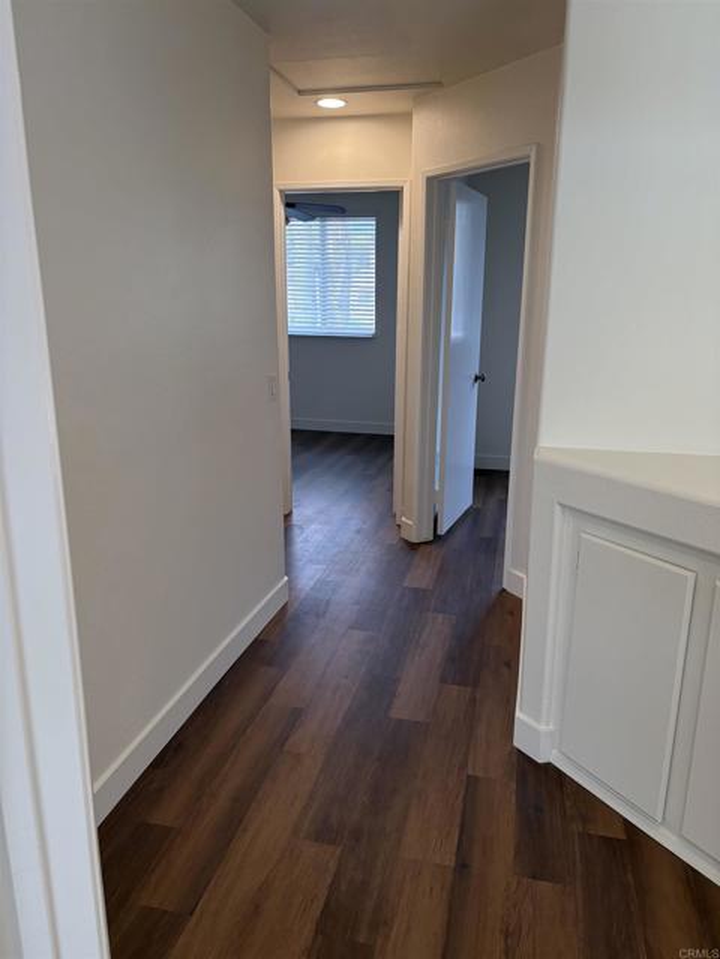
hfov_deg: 53.1
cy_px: 480
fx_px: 721
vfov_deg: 67.3
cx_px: 360
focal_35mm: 26
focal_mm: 5.96
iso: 80
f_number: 1.6
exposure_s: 1/148
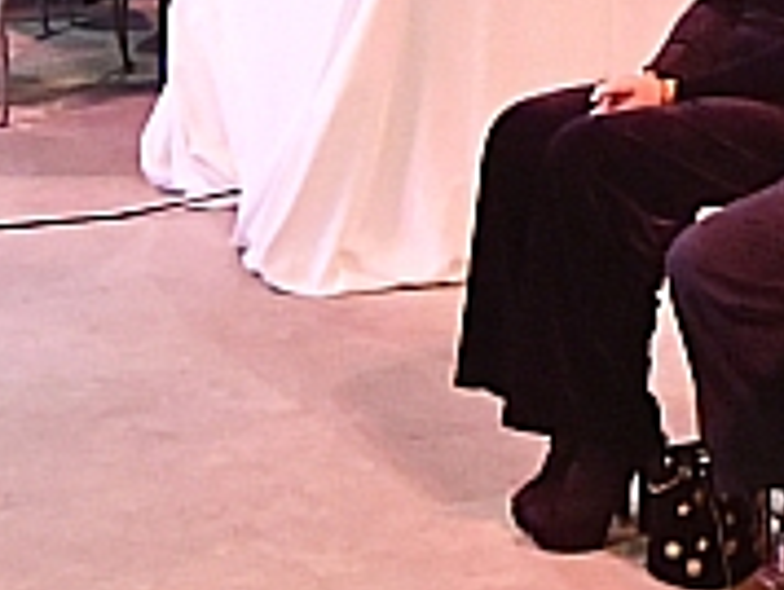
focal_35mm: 136
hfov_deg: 14.2
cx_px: 828
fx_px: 3084
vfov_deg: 10.5
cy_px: -319
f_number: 6.3
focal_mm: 14
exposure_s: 1/40
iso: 6400
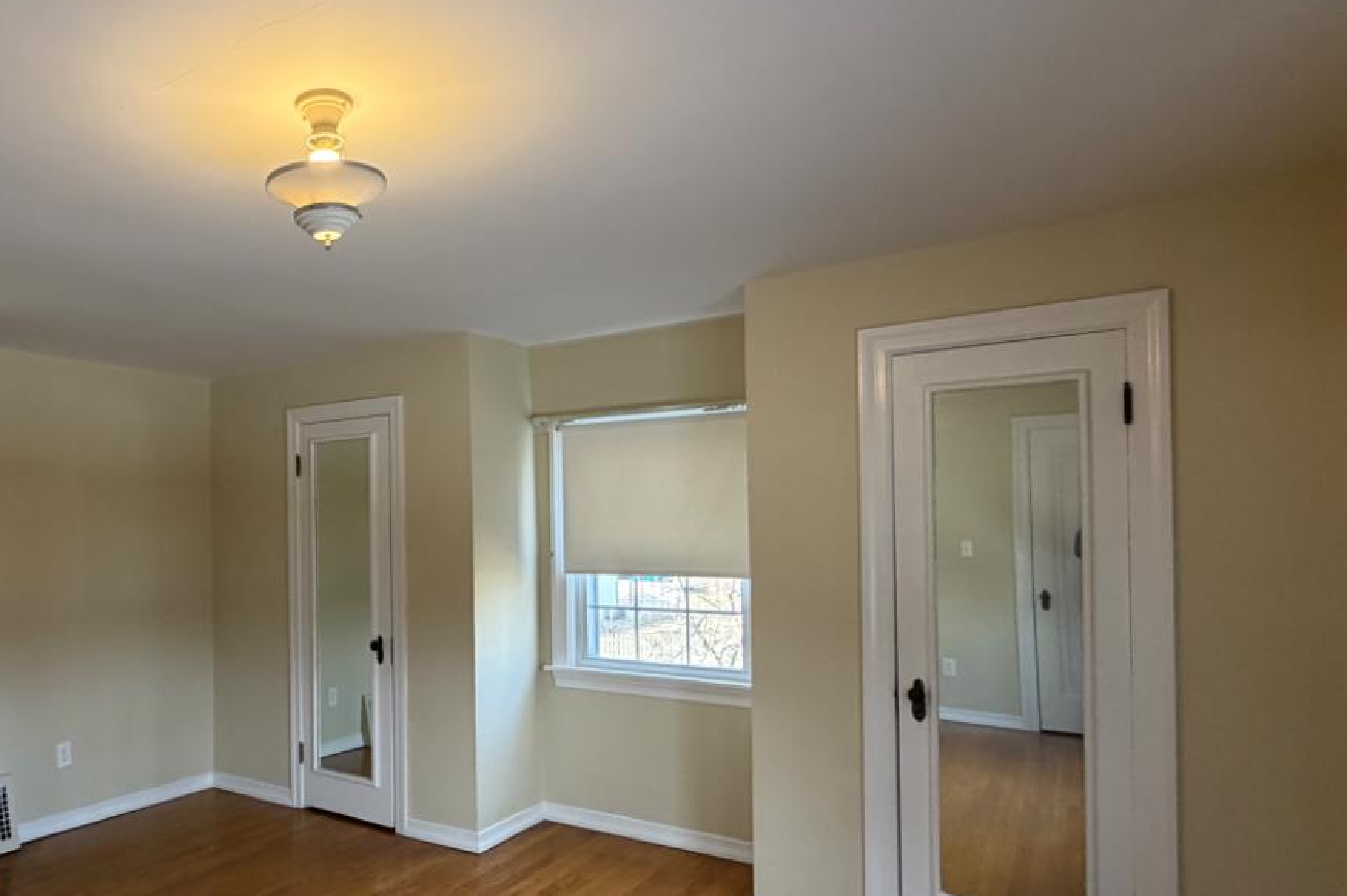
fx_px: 935
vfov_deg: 51.0
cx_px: 358
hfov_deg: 67.5
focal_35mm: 25
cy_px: 529
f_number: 2.2
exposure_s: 1/60
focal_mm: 2.22
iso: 250
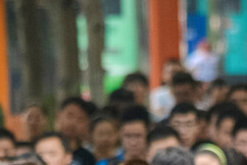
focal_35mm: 1213
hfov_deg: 1.7
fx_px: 8322
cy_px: 360
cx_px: 216
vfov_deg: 1.1
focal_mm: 170
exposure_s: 1/320
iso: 400
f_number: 5
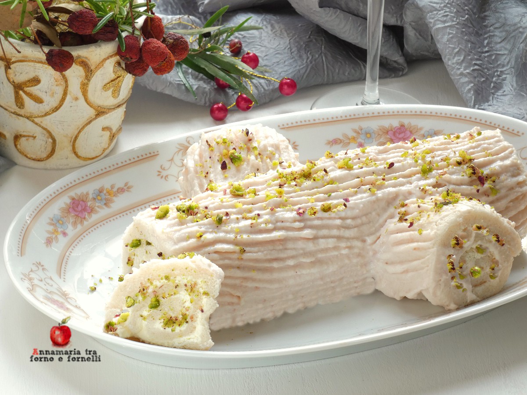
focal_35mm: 319
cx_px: 264
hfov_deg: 6.2
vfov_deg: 4.7
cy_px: 198
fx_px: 4857
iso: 80
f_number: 5.6
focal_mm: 57.2
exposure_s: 1/4
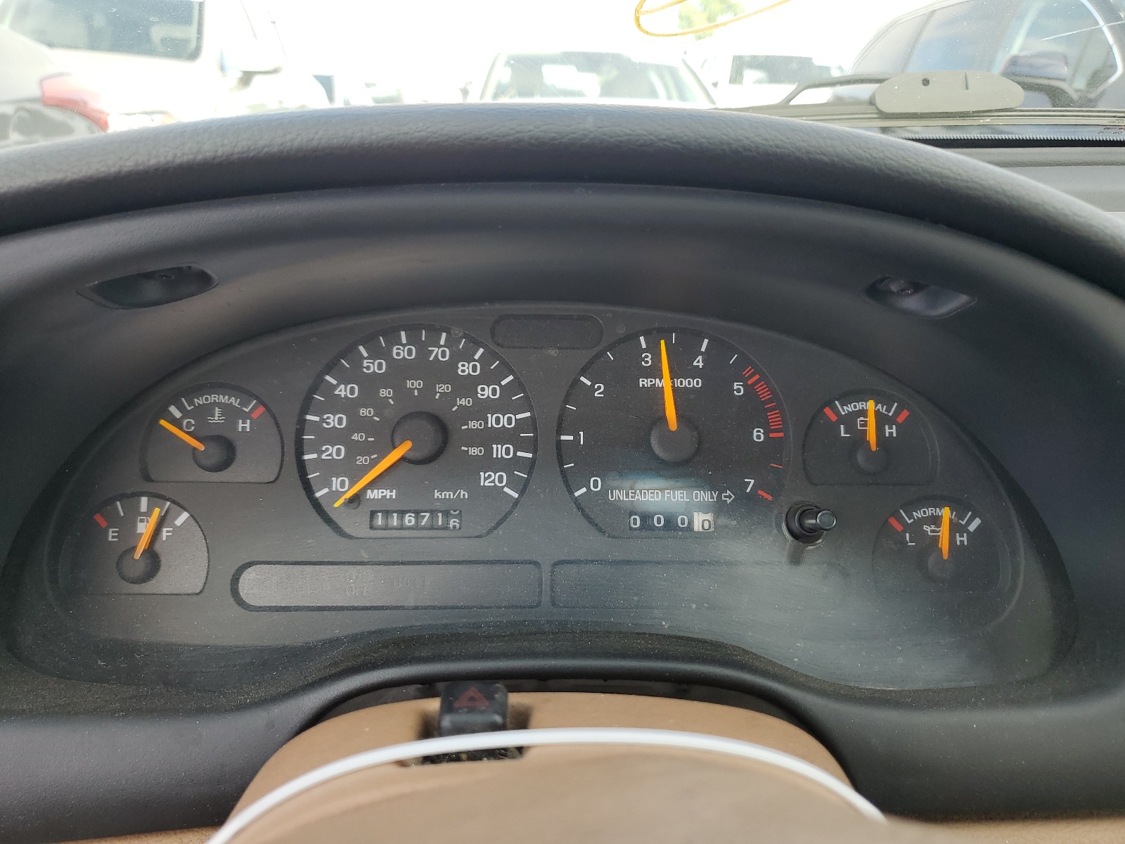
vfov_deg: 53.1
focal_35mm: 26
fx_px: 845
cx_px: 562
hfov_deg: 67.3
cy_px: 422
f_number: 1.5
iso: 50
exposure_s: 1/270
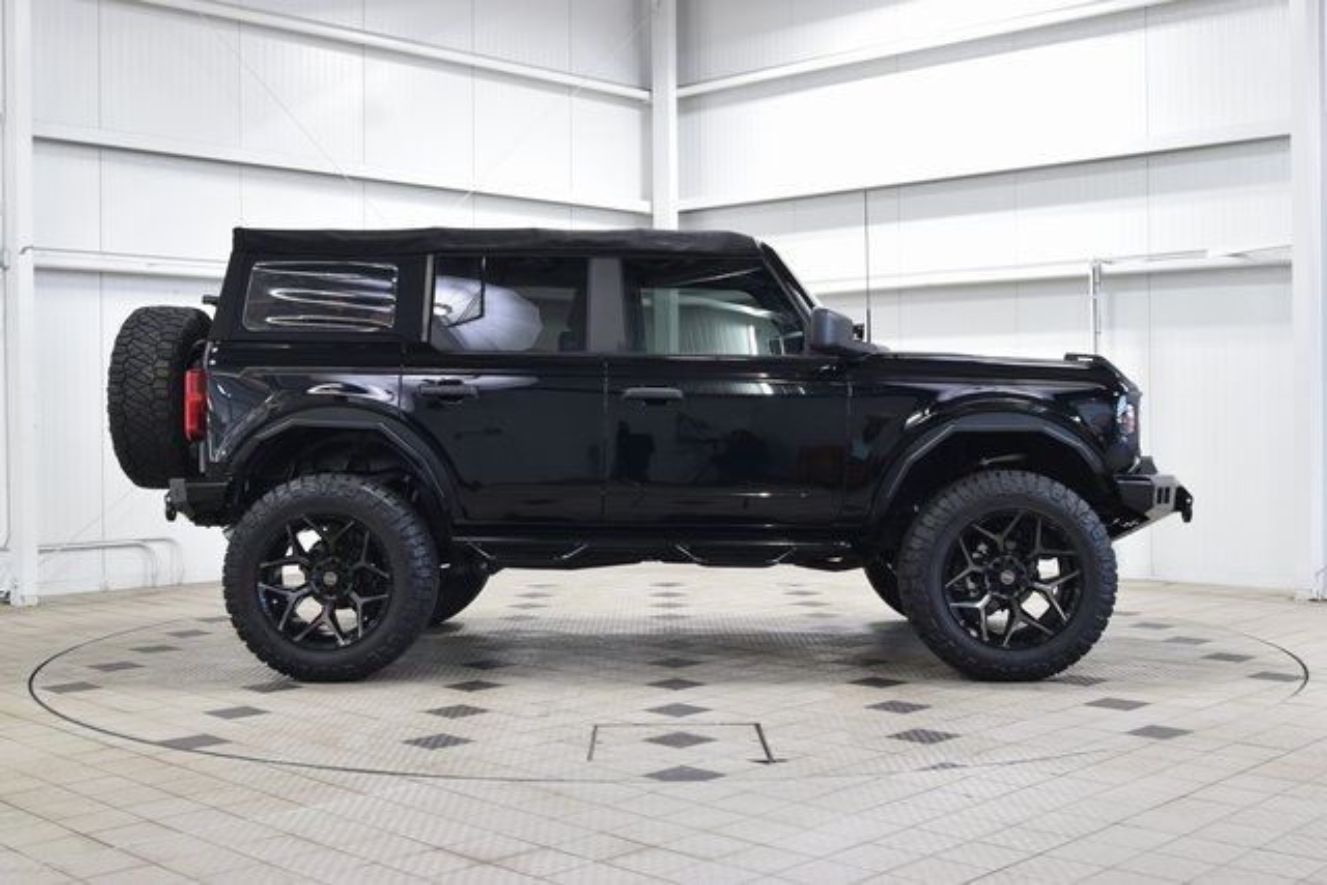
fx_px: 1604
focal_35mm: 44
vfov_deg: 30.9
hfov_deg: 45.0
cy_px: 442
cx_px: 664
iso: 720
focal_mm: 29
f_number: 6.3
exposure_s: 1/15
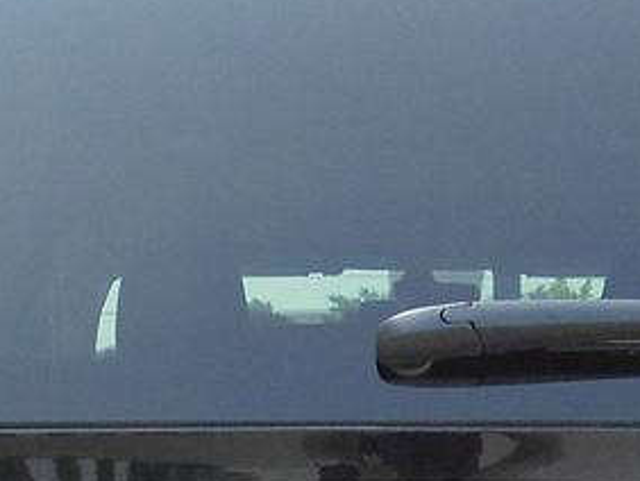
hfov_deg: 16.6
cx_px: 415
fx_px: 2184
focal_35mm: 118
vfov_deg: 11.9
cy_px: 783
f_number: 3.2
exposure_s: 1/400
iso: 80
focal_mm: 4.6
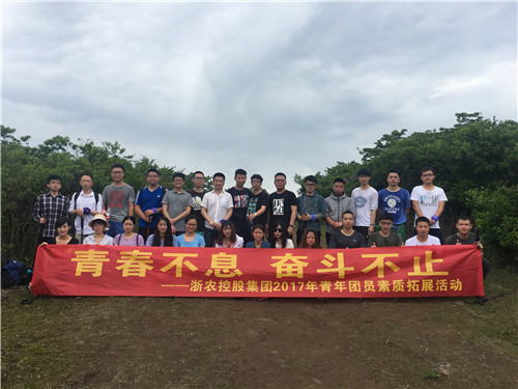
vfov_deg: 48.2
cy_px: 194
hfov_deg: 61.7
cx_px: 259
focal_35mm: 29
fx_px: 434
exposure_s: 1/1099
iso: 25
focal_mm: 4.15
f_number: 2.2
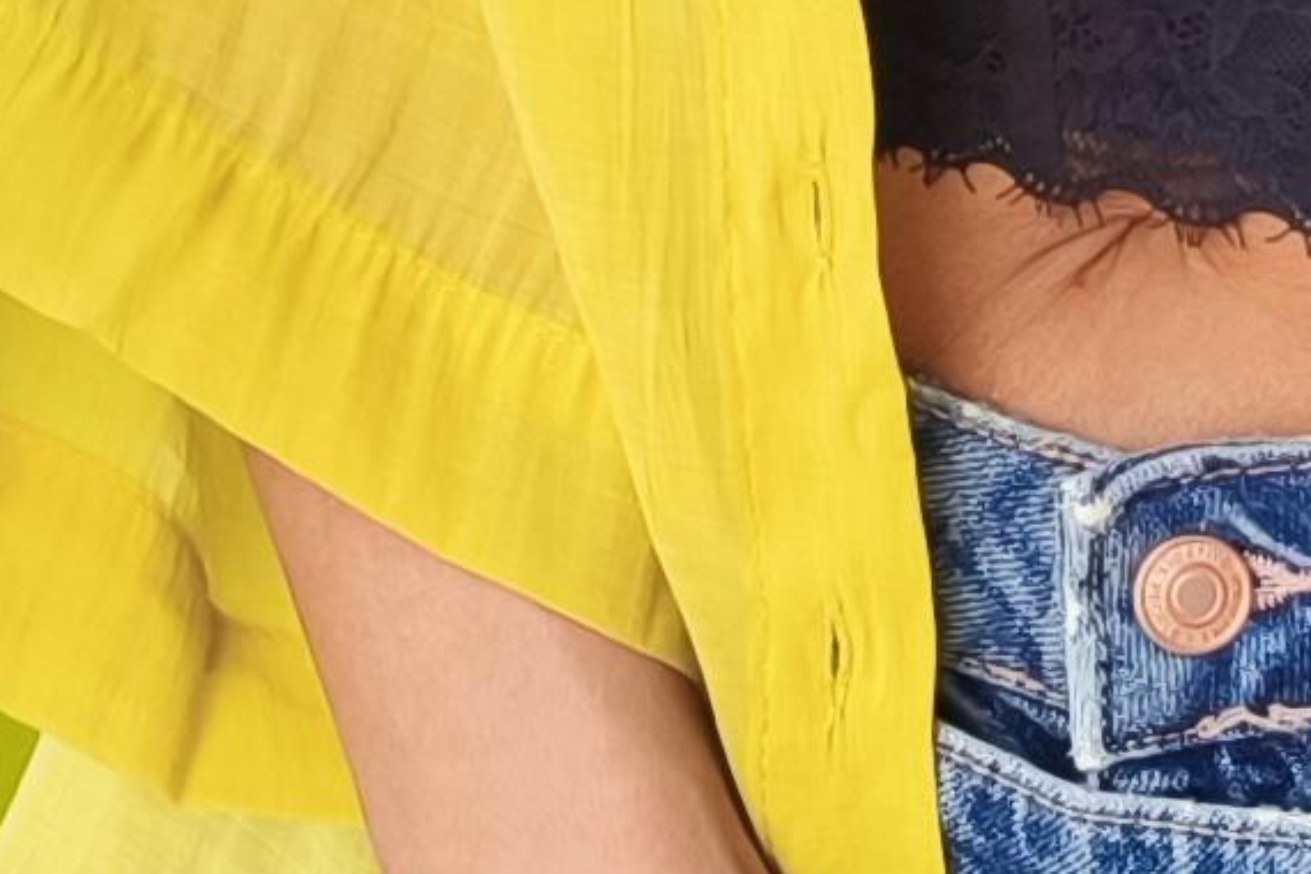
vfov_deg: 7.6
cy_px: -1051
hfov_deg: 11.8
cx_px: 1456
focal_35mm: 172
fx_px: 6263
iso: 80
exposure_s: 1/100
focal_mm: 5.35
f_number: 1.7
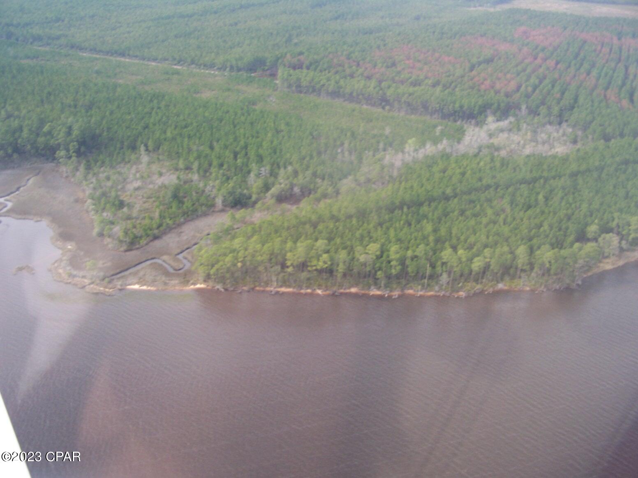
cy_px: 239
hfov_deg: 49.0
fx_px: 700
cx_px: 319
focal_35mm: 38
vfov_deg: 37.7
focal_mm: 6.3
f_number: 2.8
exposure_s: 1/250
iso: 80
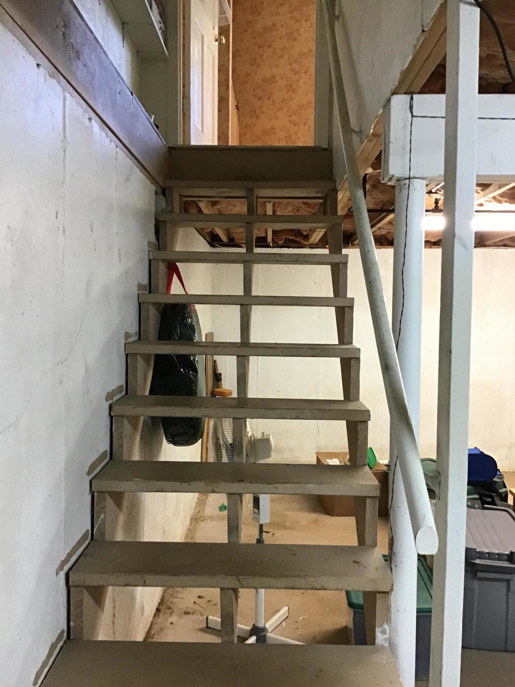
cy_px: 344
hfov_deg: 45.4
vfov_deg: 58.4
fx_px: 615
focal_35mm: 31
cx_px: 258
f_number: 2.4
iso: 125
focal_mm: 3.3
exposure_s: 1/30
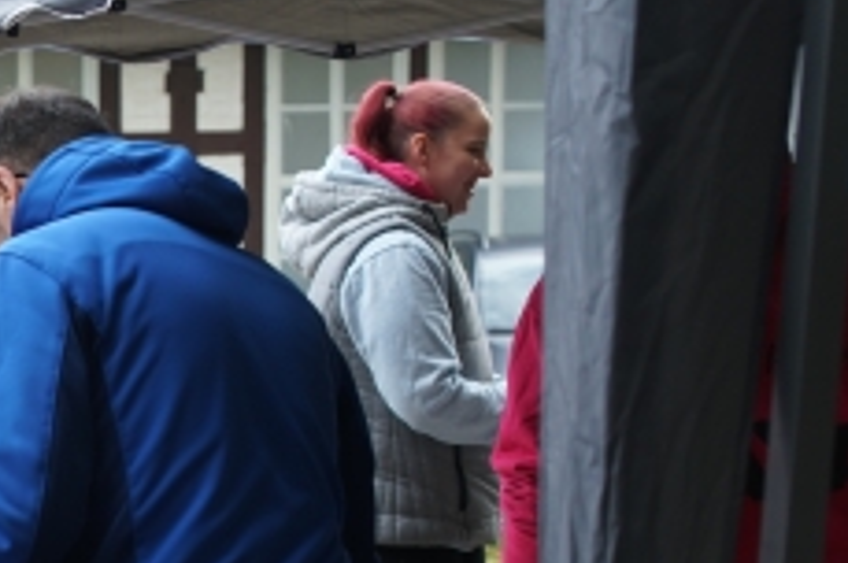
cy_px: 589
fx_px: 2517
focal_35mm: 107
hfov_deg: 17.6
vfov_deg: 12.6
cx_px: -330
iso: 400
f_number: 4
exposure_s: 1/200
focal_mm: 35
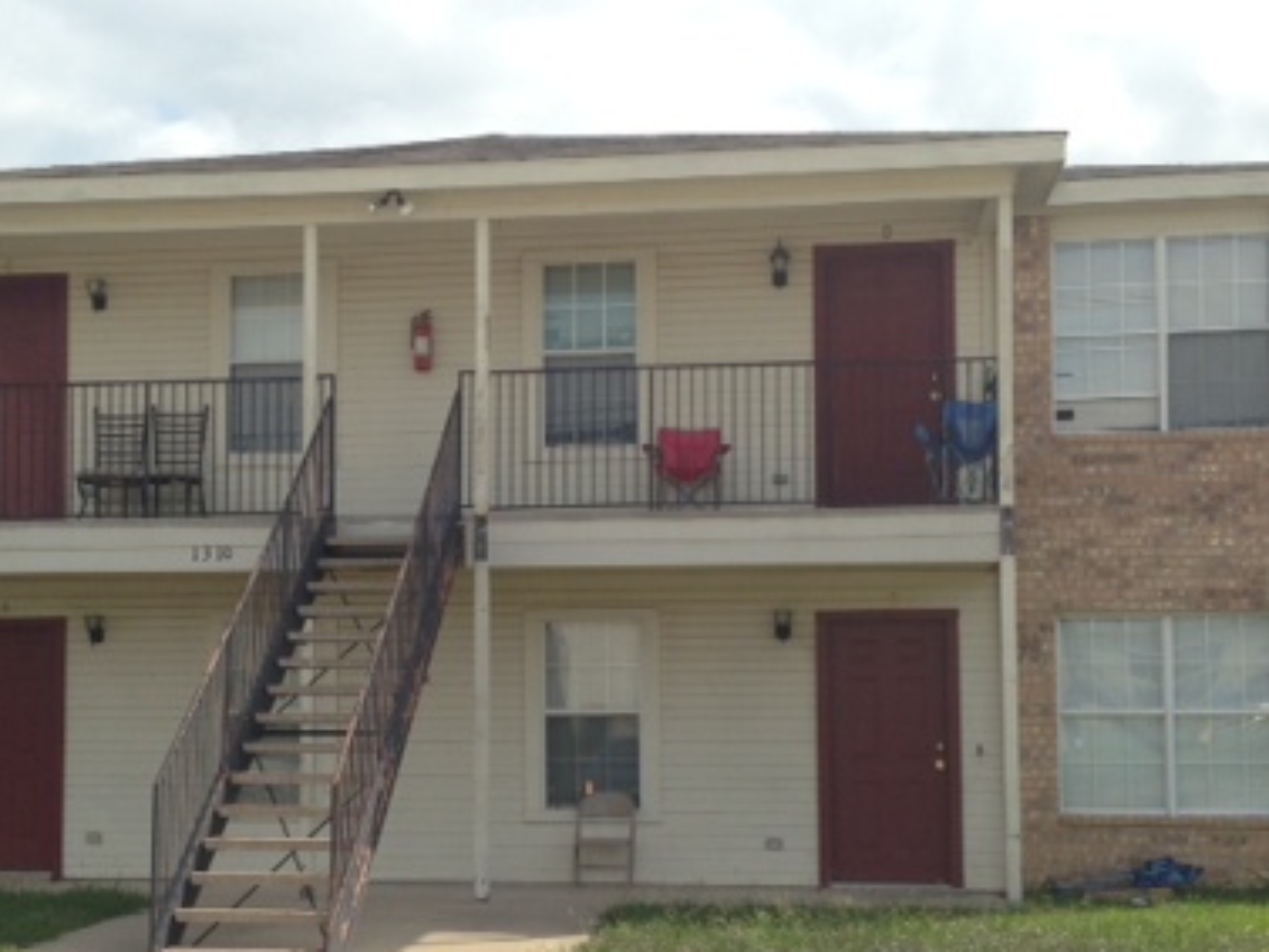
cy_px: 592
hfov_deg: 34.2
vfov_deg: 26.0
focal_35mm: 56
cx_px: 518
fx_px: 2054
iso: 50
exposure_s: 1/1355
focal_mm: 4.12
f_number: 2.4
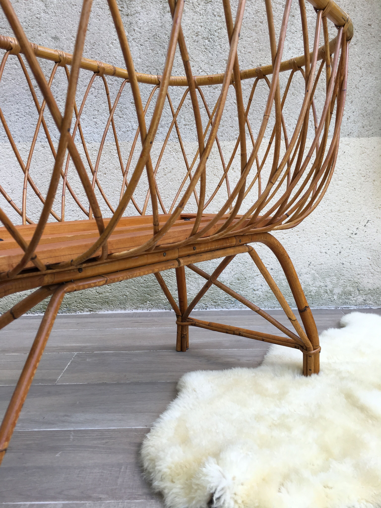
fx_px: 426
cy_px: 254
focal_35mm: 29
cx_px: 190
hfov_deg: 48.2
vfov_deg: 61.7
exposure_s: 1/100
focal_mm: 4.15
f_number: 2.2
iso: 25
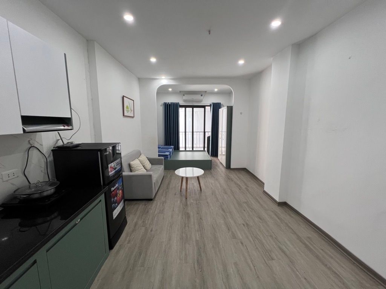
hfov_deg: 106.2
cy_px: 144
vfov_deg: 89.9
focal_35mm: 13
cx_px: 193
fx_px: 145
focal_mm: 1.57
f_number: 1.8
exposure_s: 1/100
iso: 125
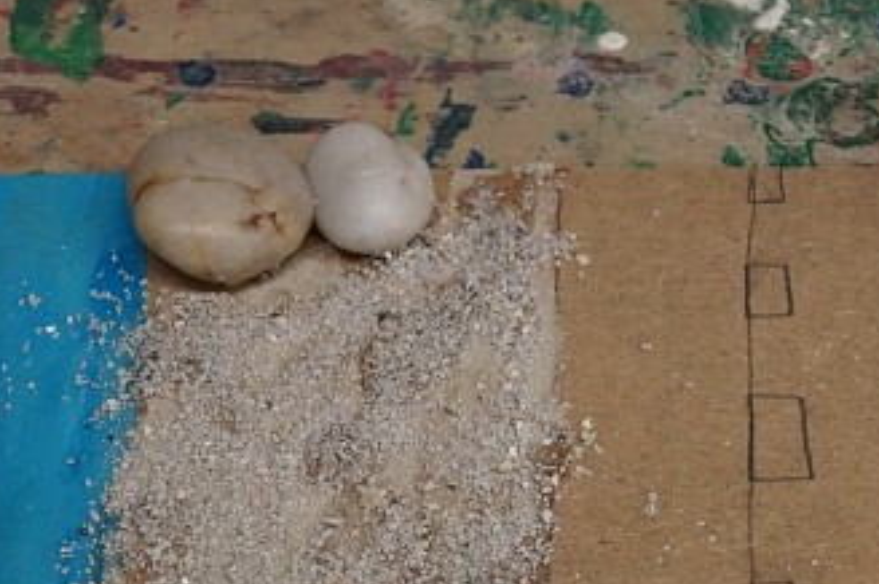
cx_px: 533
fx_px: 2317
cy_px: 447
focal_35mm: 95
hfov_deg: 21.4
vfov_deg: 14.3
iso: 1250
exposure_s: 1/160
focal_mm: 26
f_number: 4.5
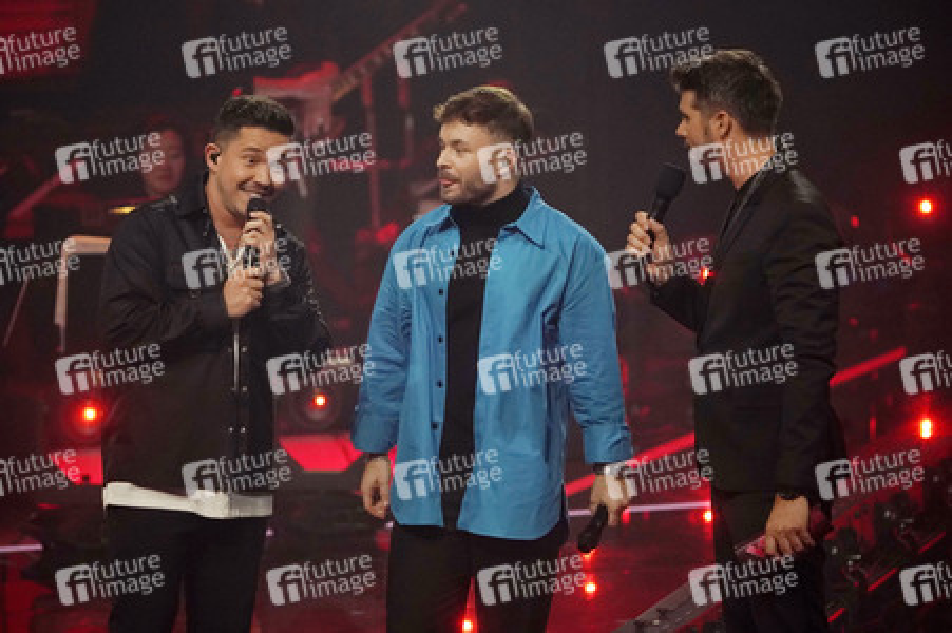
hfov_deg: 5.5
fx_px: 9936
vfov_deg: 3.7
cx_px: 476
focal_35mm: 376
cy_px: 316
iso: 4000
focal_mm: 376
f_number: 6.3
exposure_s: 1/320
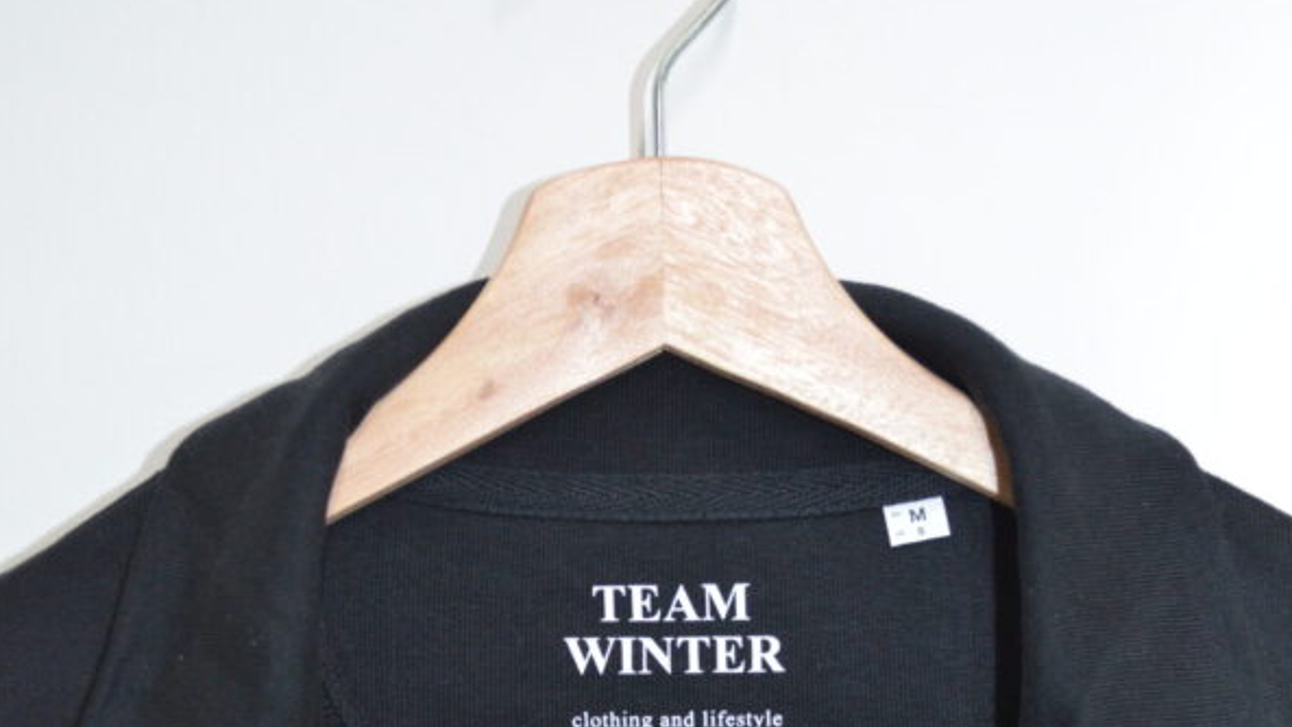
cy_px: 816
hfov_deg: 25.4
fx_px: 2872
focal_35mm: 84
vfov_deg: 14.1
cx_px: 645
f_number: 5
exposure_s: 1/60
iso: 1600
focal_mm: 35
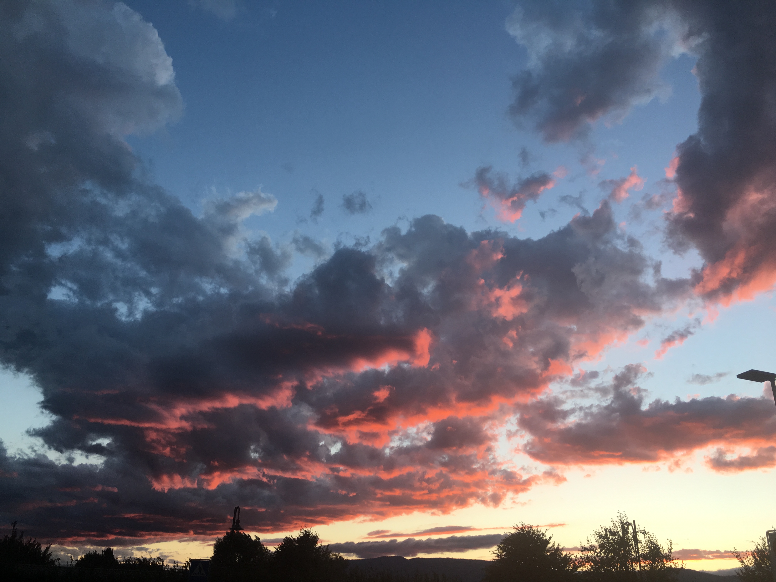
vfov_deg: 48.2
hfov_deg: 61.7
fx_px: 650
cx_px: 388
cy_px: 291
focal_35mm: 29
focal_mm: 4.15
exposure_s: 1/100
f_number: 2.2
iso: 32
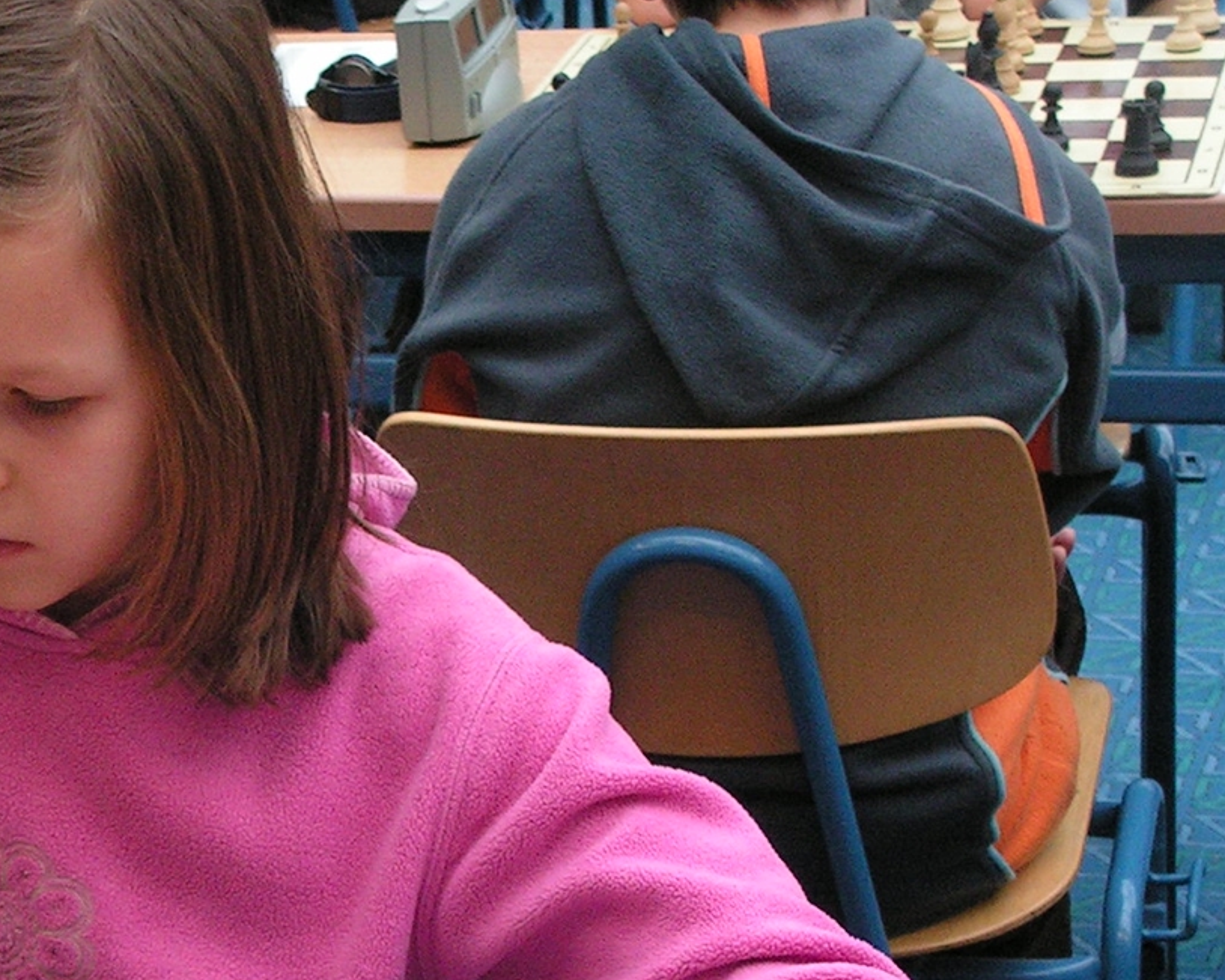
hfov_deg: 16.2
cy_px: 804
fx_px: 4241
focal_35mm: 117
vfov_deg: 13.1
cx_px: 117
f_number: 3.3
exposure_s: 1/60
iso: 160
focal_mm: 10.2
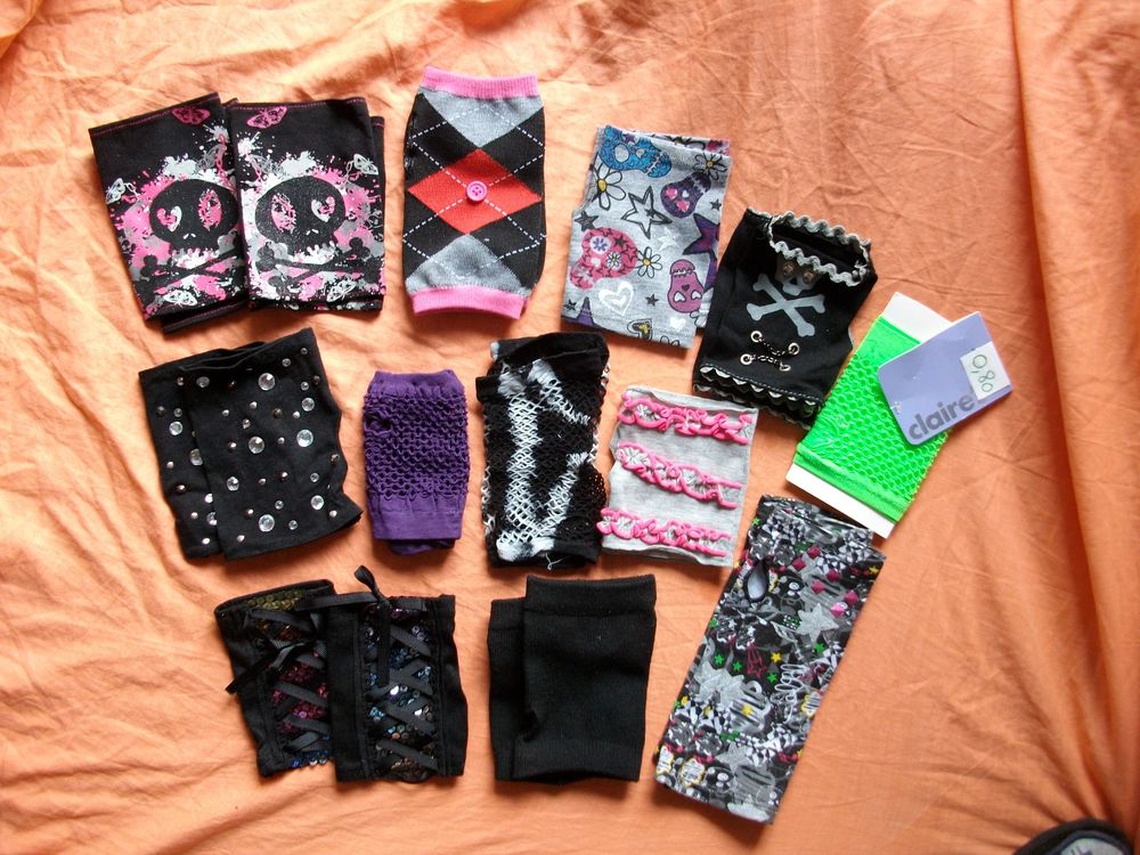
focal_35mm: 32
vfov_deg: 44.2
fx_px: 1054
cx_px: 570
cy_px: 428
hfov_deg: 56.8
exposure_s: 1/40
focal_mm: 5.7
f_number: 2.9
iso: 143
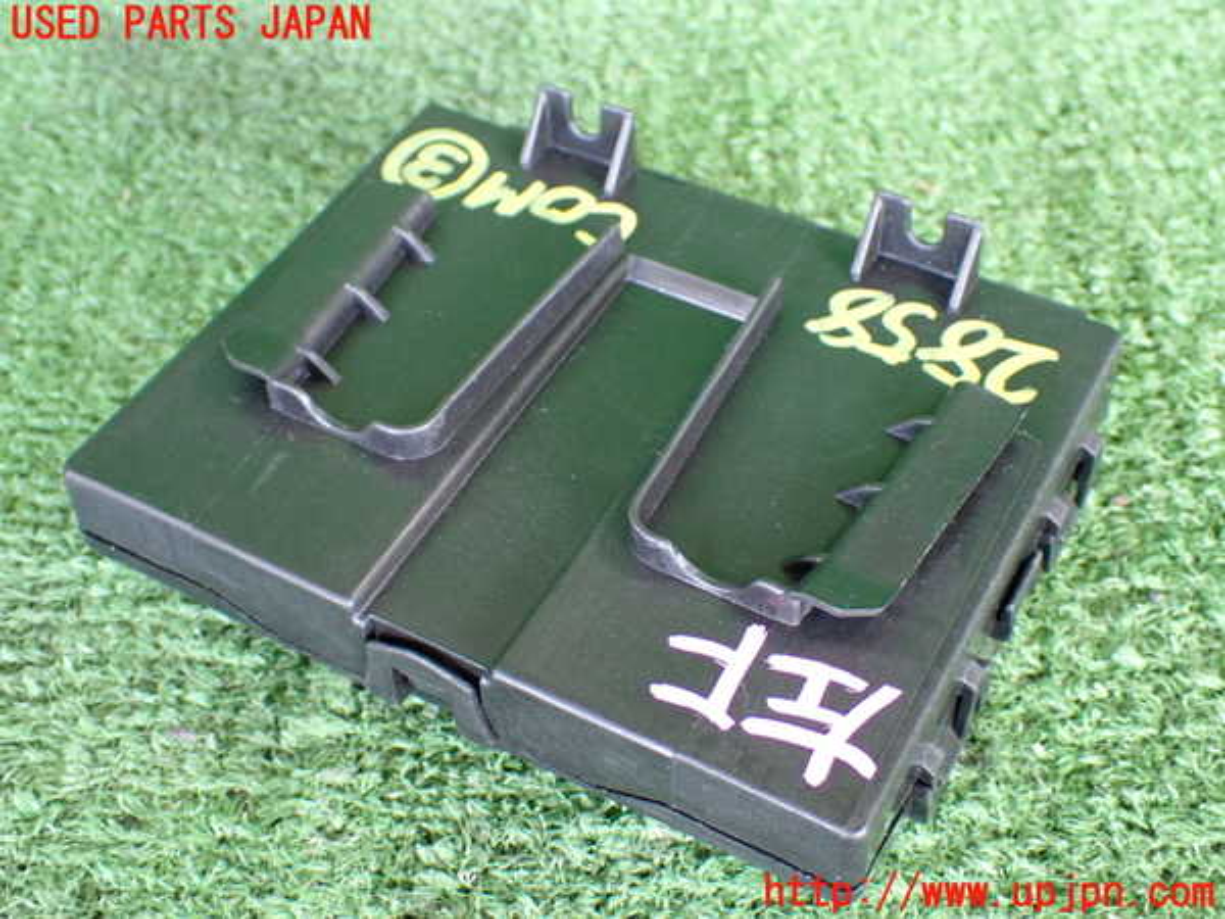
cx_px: 612
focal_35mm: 47
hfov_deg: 40.4
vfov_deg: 30.9
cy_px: 460
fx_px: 1663
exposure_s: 1/30
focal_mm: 8.4
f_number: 3.1
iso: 800
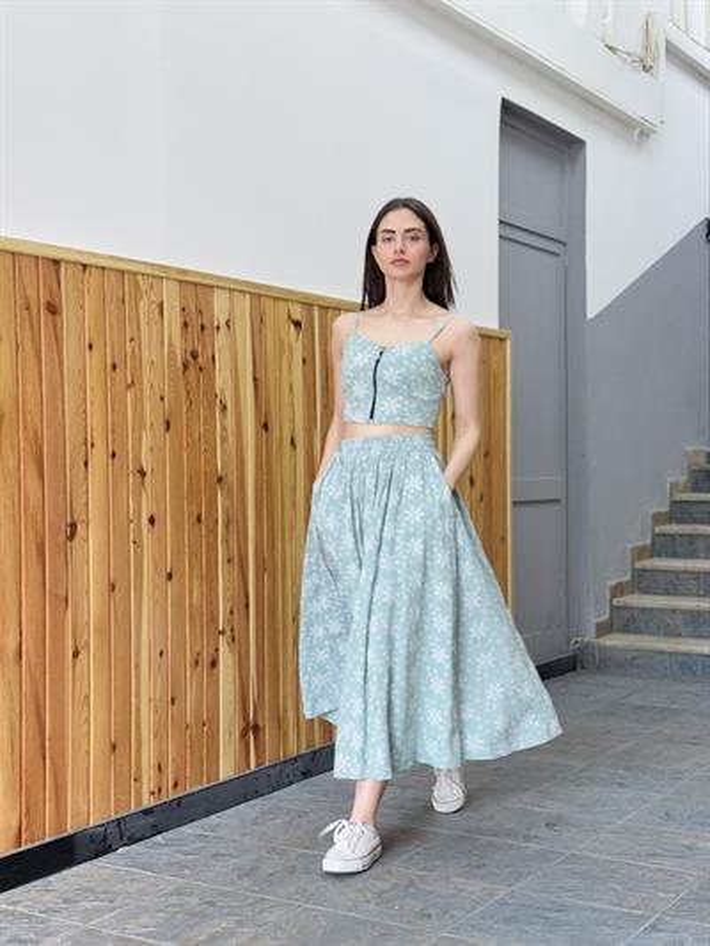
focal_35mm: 48
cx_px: 355
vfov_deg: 39.6
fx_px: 1312
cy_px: 473
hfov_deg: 30.3
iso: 160
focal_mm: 6.76
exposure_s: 1/50
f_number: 1.78
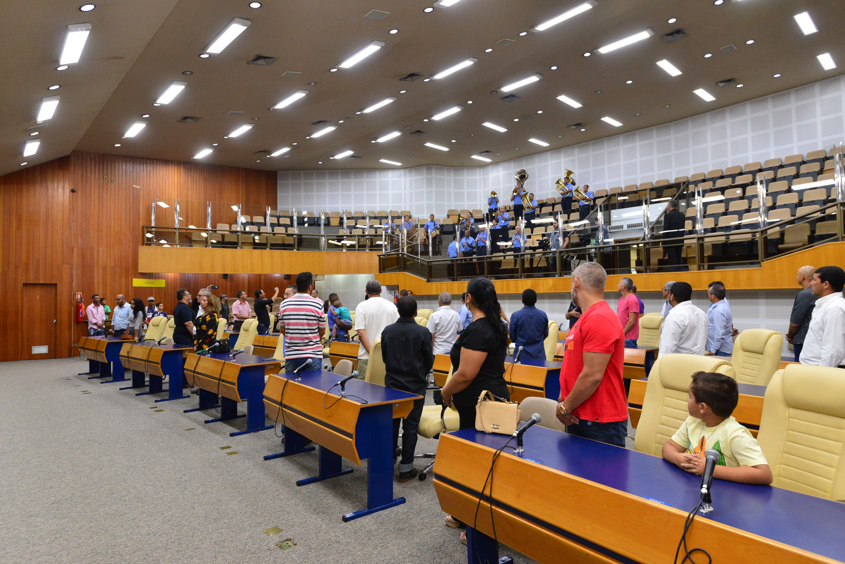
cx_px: 422
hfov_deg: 81.2
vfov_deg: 59.5
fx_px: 493
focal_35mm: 21
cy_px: 282
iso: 2500
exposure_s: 1/100
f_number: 5
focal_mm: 21
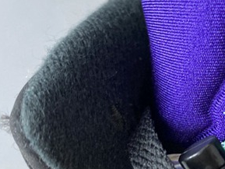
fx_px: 468
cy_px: 107
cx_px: 288
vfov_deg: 20.4
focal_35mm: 72
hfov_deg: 23.9
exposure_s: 1/50
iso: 160
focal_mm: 4.25
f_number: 1.8
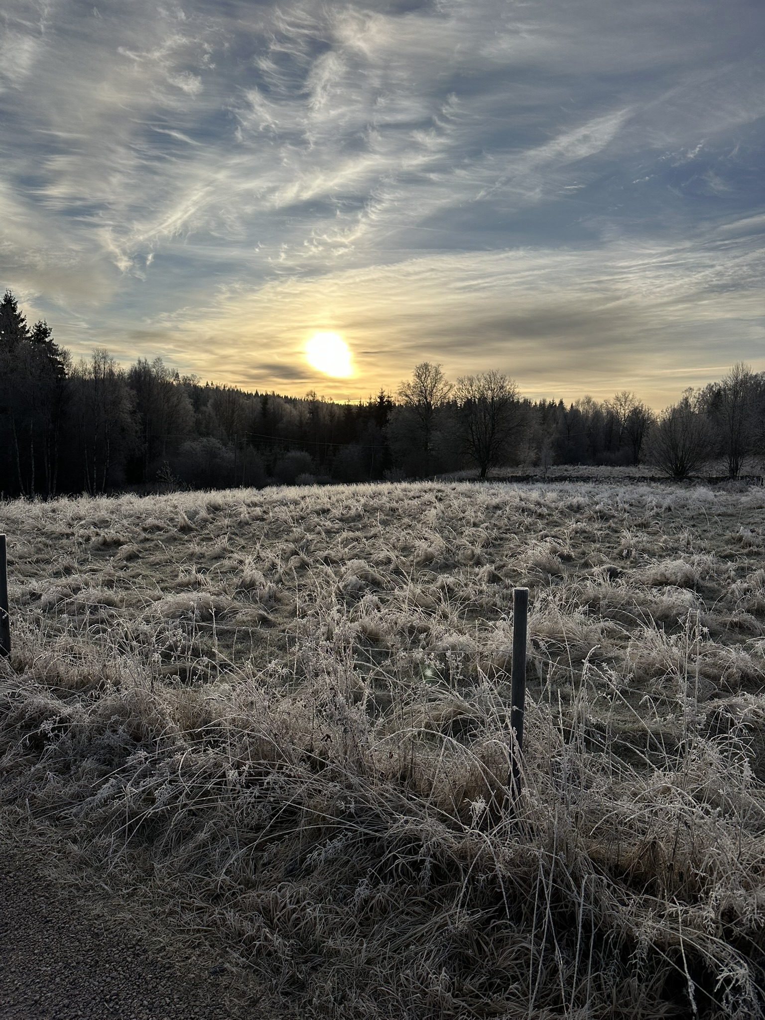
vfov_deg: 71.6
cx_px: 382
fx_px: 707
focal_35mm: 24
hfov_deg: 56.8
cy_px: 510
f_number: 1.78
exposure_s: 1/6211
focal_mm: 6.86
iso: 80
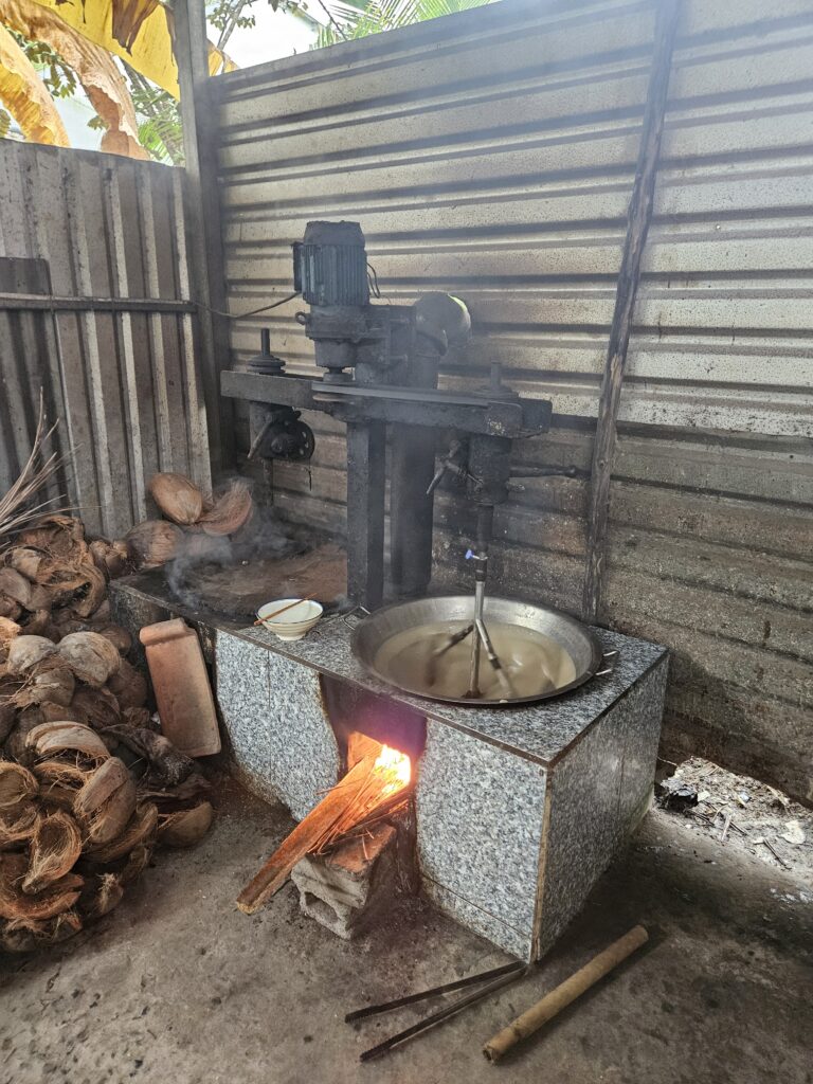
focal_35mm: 23
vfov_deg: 73.9
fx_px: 720
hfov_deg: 58.9
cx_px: 406
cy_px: 542
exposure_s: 1/33
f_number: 1.8
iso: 640
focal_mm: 5.4
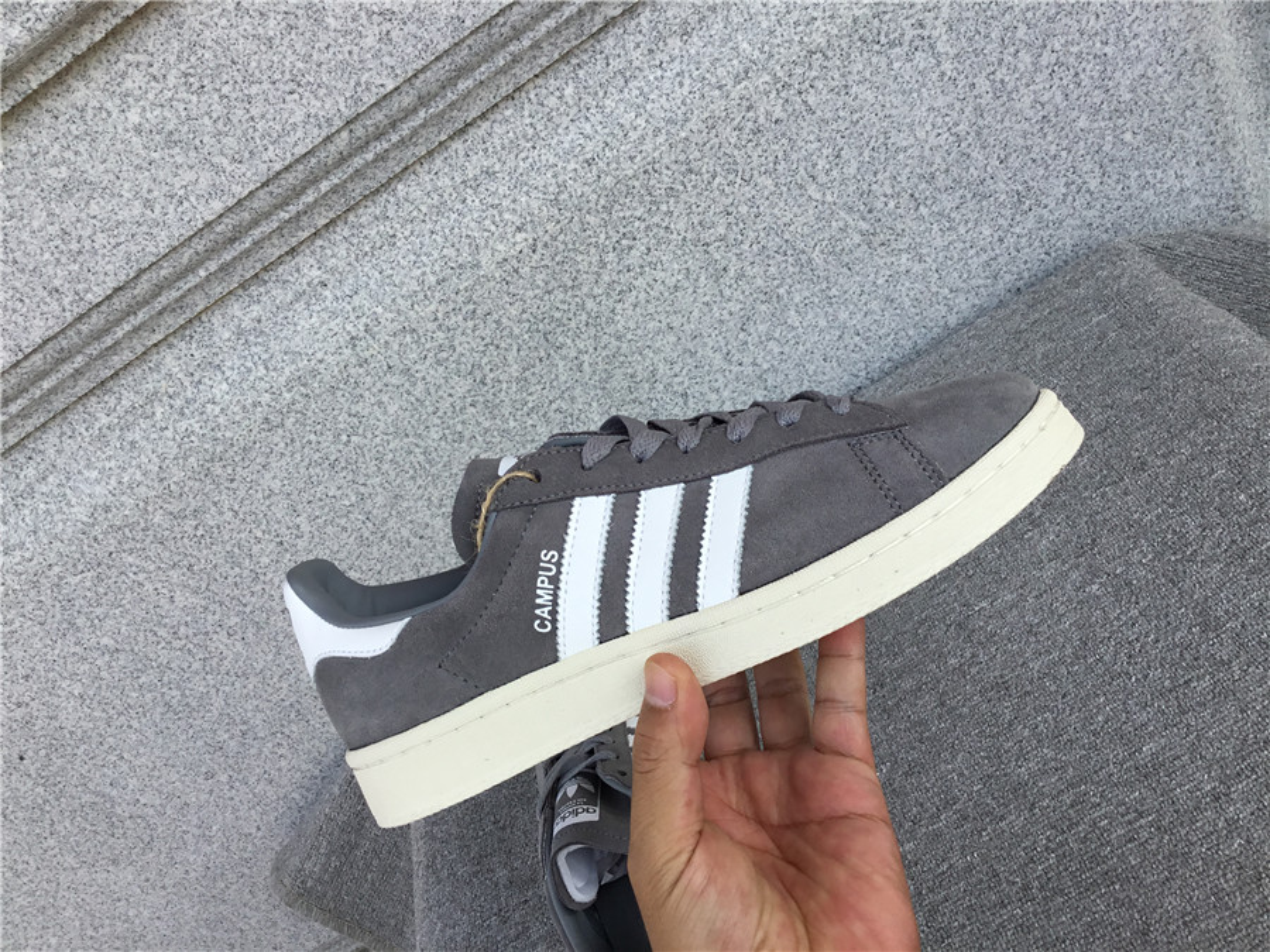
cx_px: 635
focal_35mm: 31
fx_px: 1137
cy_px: 476
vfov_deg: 45.4
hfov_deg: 58.4
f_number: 2.4
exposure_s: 1/313
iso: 25
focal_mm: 3.3
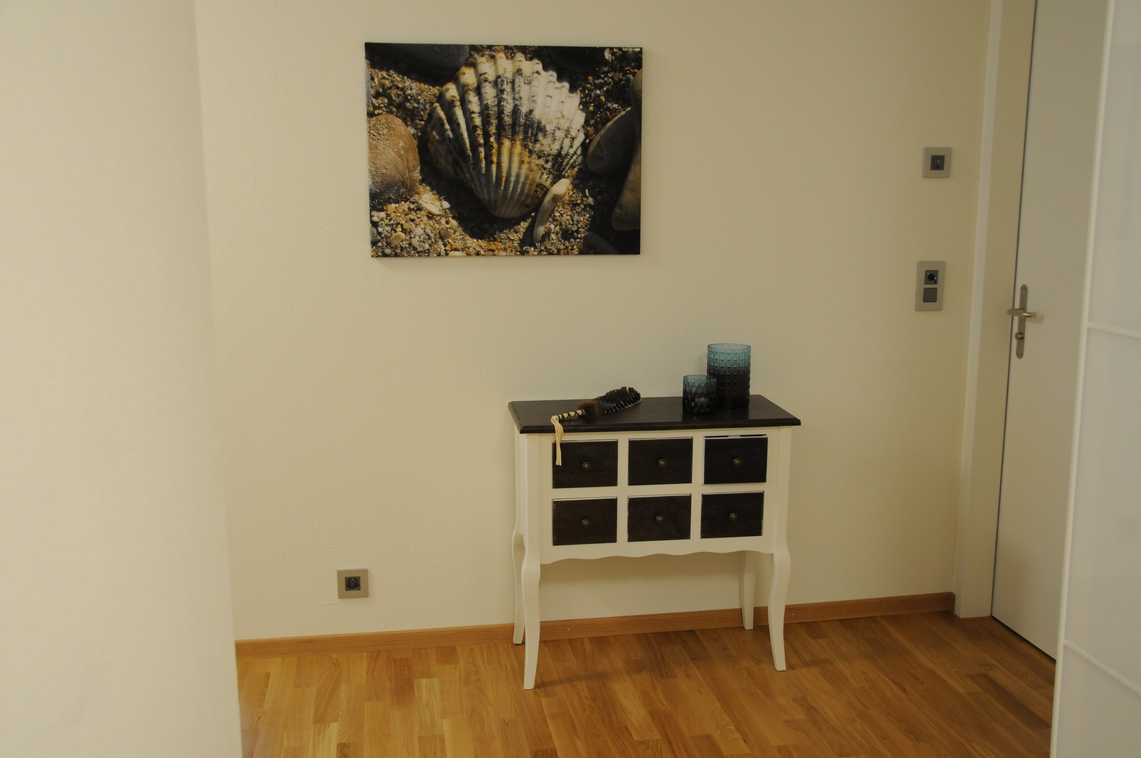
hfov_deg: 53.2
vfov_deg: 36.8
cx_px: 570
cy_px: 379
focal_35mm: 36
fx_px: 1140
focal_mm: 24
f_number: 4
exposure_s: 1/60
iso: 800
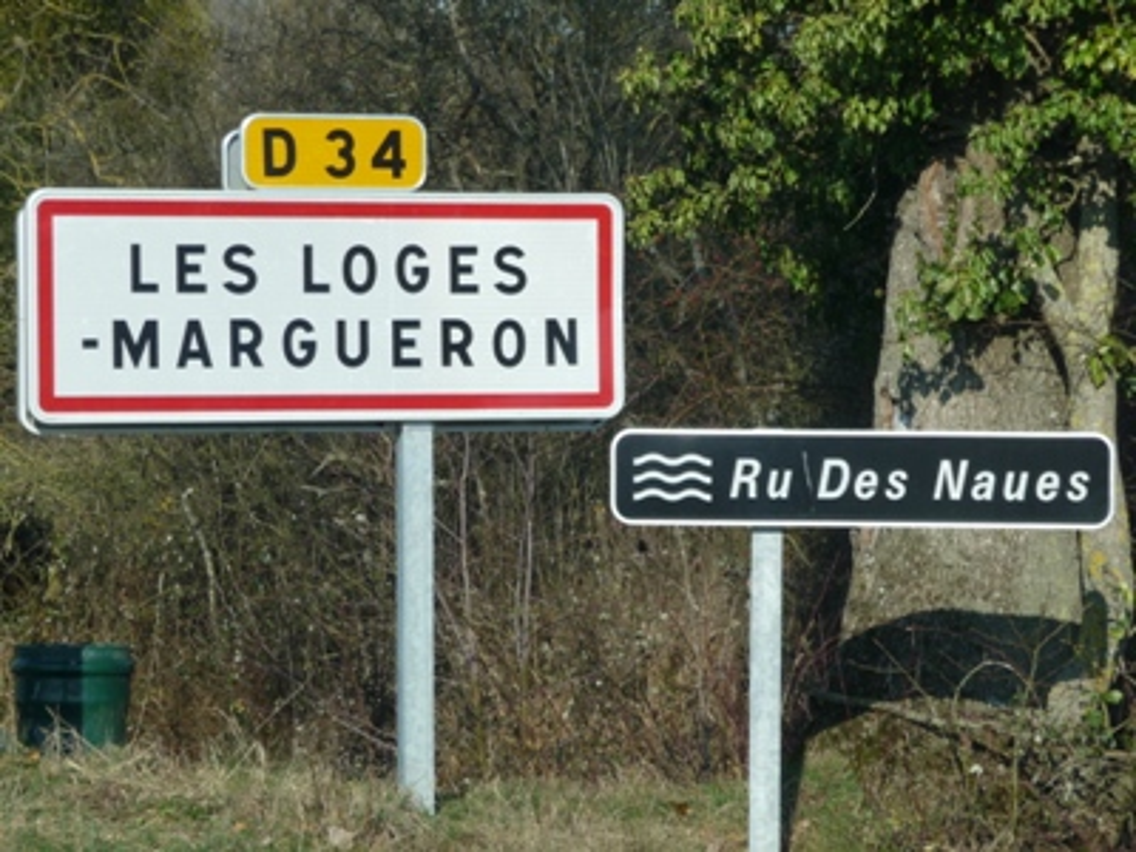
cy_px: 426
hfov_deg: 13.4
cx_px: 568
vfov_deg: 10.1
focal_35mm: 147
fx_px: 4824
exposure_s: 1/500
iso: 100
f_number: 4.8
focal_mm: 25.2
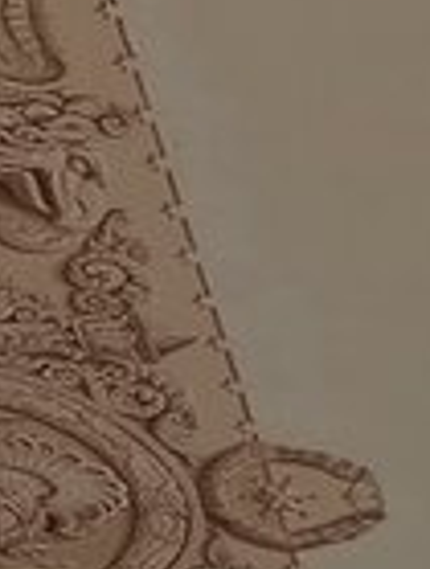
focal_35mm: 264
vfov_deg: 7.5
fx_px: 4353
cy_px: 262
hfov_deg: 5.4
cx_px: 1224
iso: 675
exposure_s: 1/100
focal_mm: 5.52
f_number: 1.9
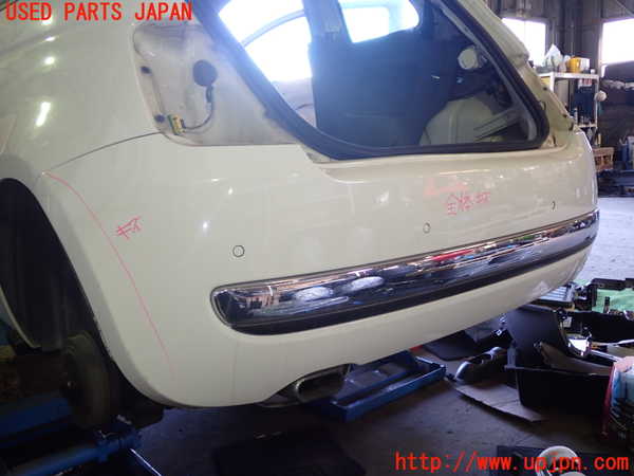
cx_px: 317
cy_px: 238
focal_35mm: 32
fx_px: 586
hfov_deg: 56.8
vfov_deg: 44.2
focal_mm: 5.79
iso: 200
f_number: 2.4
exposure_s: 1/40
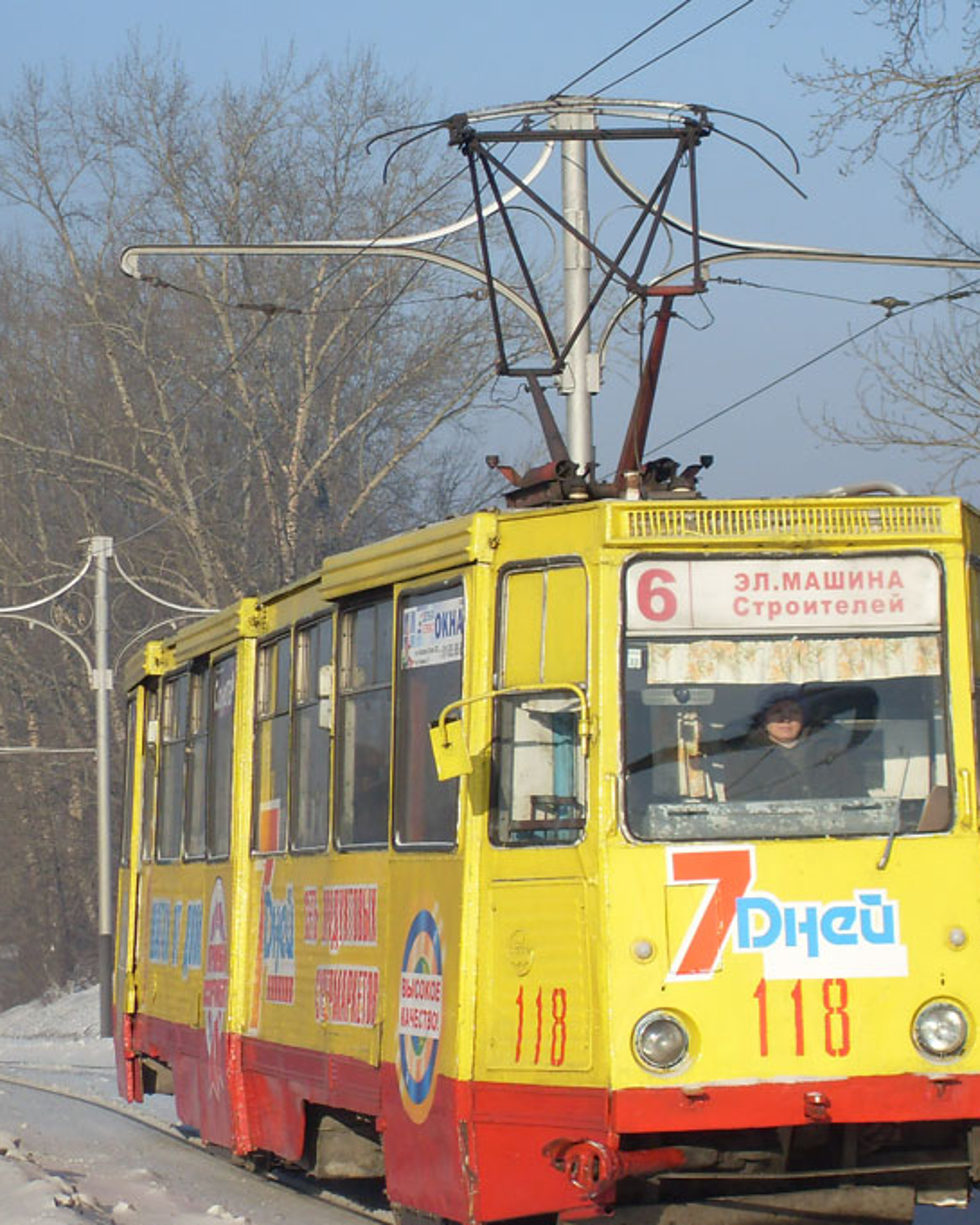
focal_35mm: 139
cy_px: 657
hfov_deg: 11.1
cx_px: 631
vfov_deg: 13.9
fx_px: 5038
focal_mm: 15.3
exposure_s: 1/500
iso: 80
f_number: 4.8
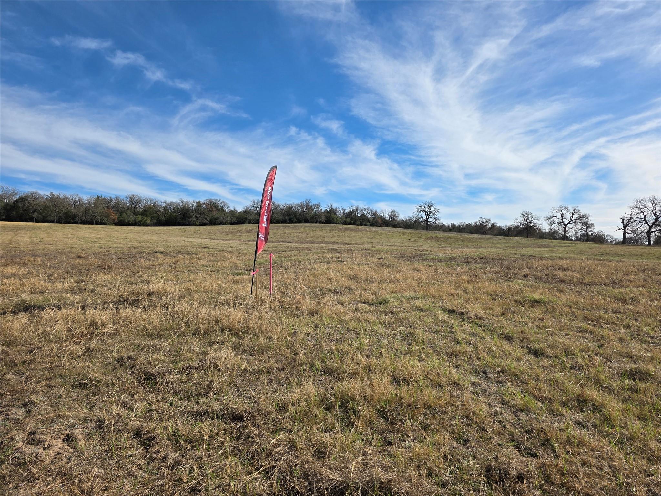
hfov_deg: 73.9
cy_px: 248
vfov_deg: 58.9
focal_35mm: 23
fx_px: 439
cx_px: 330
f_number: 1.7
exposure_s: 1/7944
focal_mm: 6.3
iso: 80
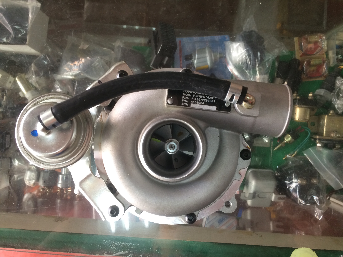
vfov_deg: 48.2
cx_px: 172
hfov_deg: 61.7
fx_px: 287
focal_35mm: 29
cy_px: 128
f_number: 2.2
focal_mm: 4.15
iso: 125
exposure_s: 1/33
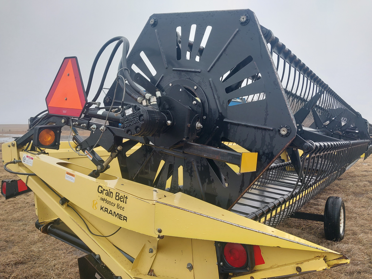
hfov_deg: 65.3
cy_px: 140
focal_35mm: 27
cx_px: 186
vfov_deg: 51.4
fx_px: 290
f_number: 1.8
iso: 32
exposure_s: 1/120
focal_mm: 4
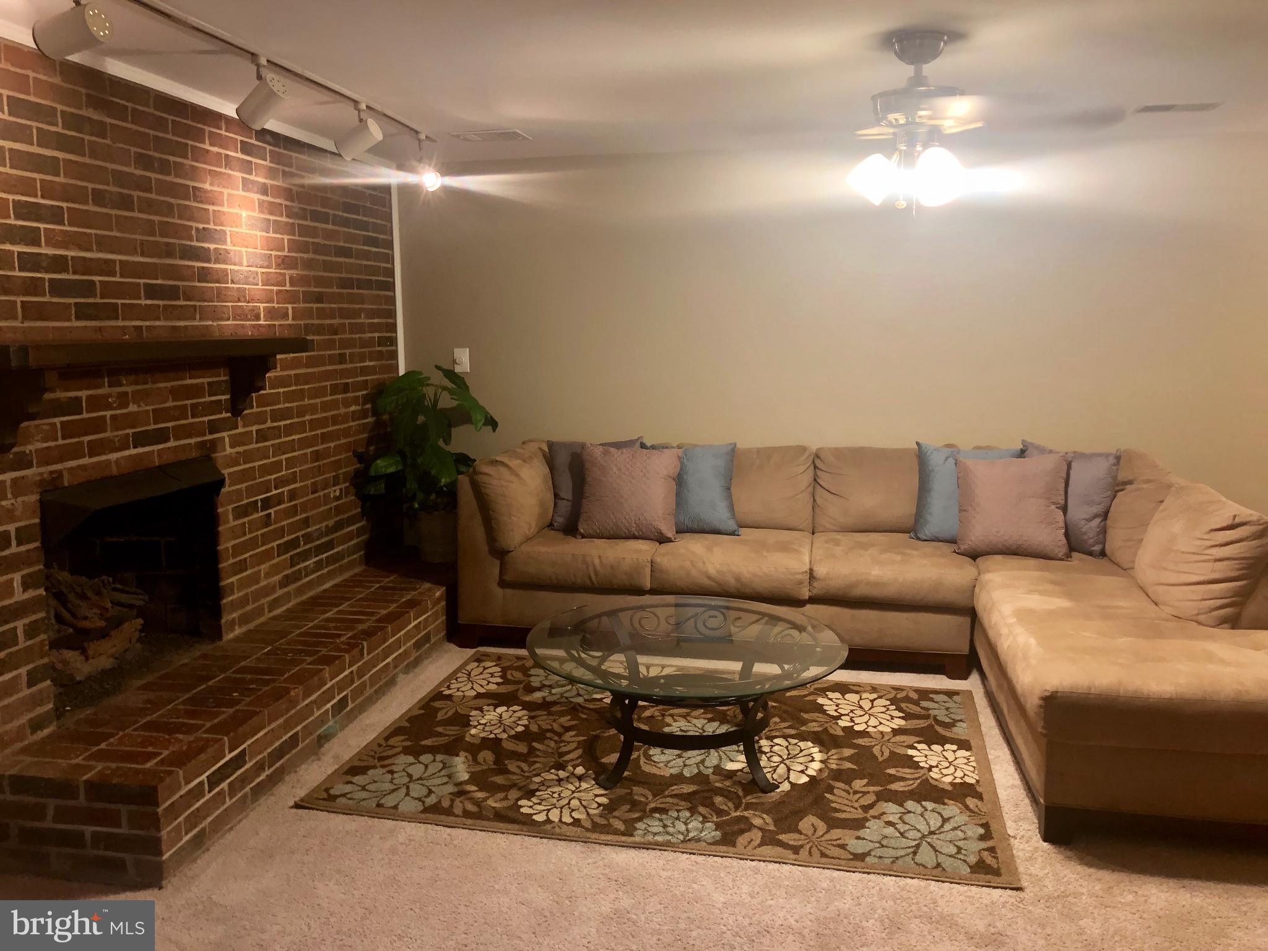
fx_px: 1026
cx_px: 634
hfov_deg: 63.4
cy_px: 476
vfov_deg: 49.7
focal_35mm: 28
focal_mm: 3.99
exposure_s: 1/60
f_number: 1.8
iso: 400
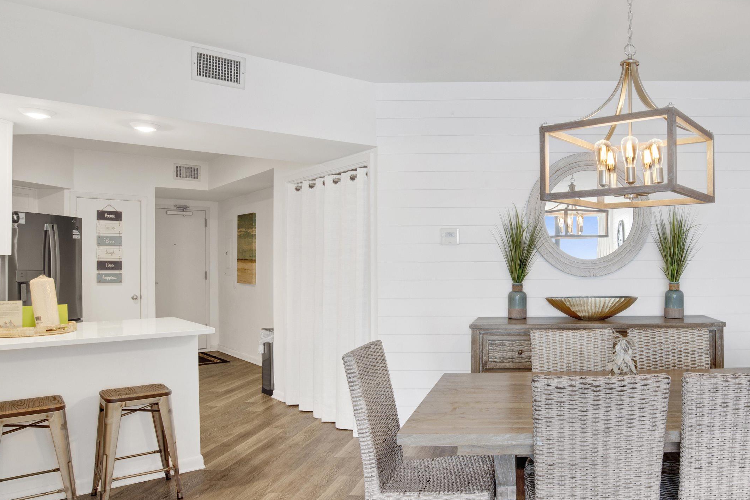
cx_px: 539
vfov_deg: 49.5
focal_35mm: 26
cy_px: 261
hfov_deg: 66.1
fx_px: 542
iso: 200
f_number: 11
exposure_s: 1/8
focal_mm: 18
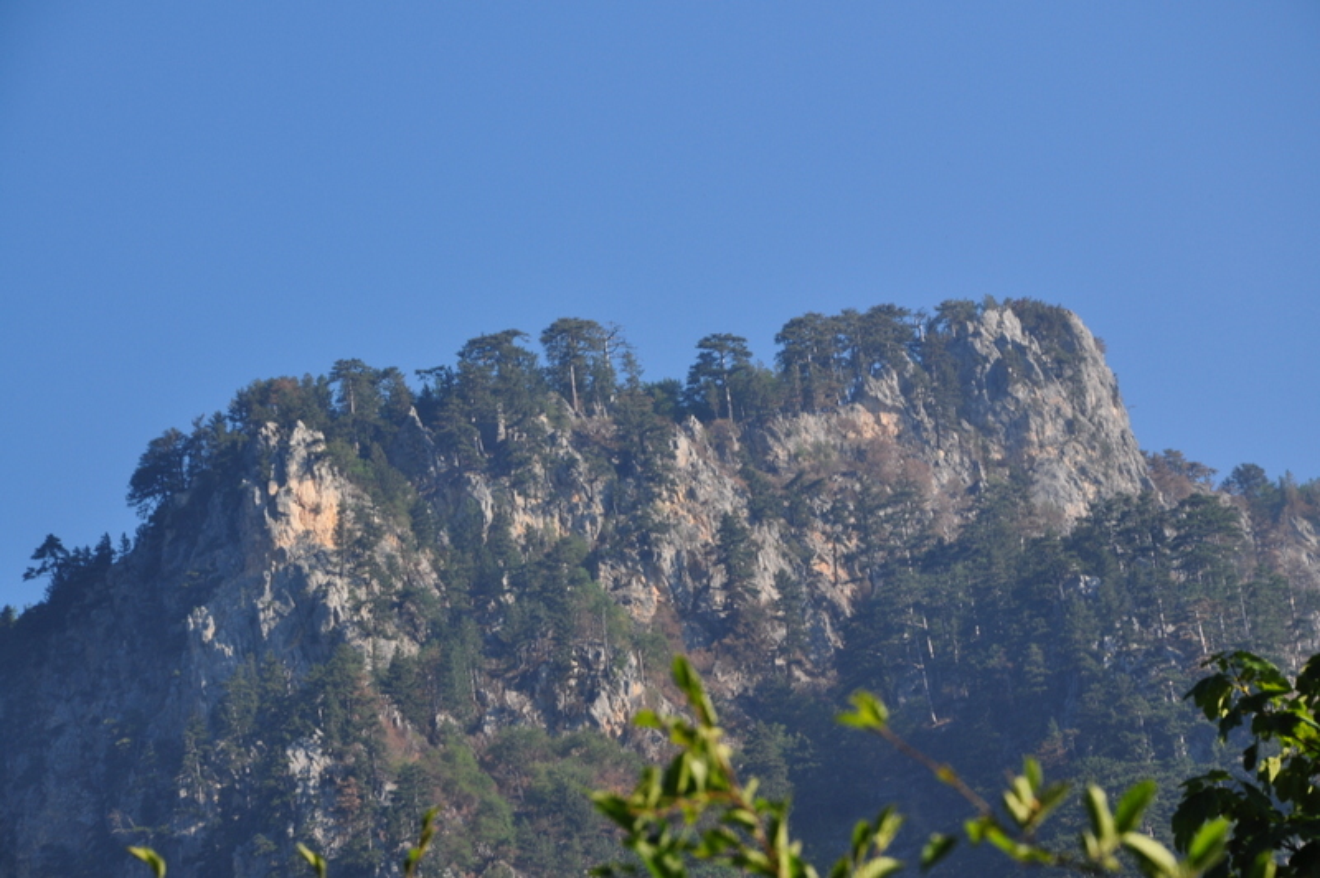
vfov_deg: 8.7
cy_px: 439
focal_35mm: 158
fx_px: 5770
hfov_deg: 13.1
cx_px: 660
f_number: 9
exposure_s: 1/125
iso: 200
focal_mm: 105
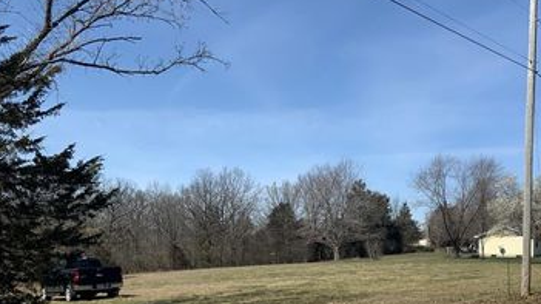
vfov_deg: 26.0
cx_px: 322
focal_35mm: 45
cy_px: 245
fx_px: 645
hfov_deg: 45.3
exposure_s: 1/3534
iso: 20
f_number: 1.8
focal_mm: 3
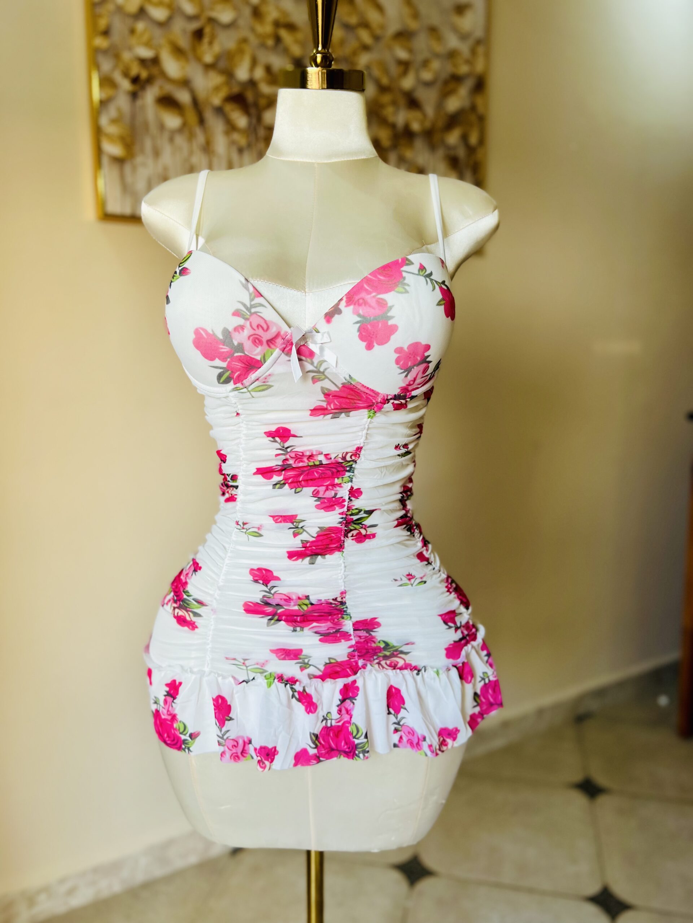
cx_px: 346
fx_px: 694
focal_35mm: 26
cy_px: 462
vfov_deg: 67.3
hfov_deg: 53.1
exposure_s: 1/121
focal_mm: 5.7
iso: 40
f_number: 1.5
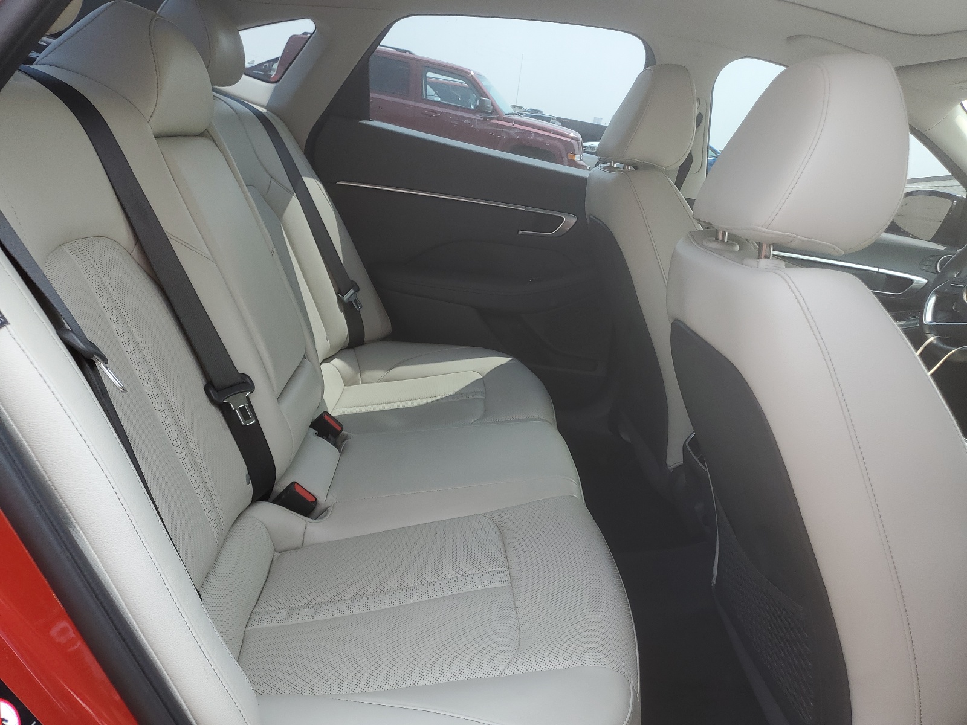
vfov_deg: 53.1
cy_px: 362
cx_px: 484
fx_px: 726
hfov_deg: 67.3
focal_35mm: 26
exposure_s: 1/385
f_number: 1.5
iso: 50
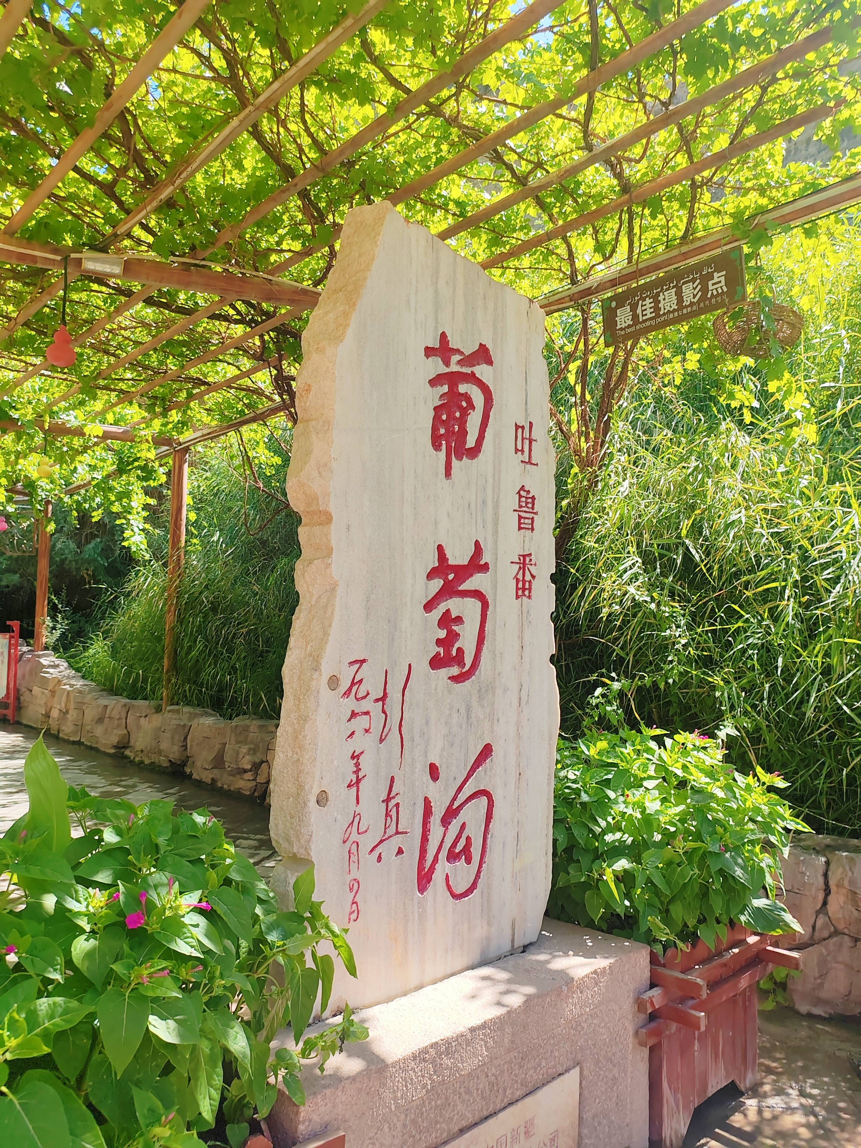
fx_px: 895
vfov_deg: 65.3
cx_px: 430
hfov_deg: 51.4
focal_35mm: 27
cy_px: 574
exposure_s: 1/350
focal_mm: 6.14
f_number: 1.8
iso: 50
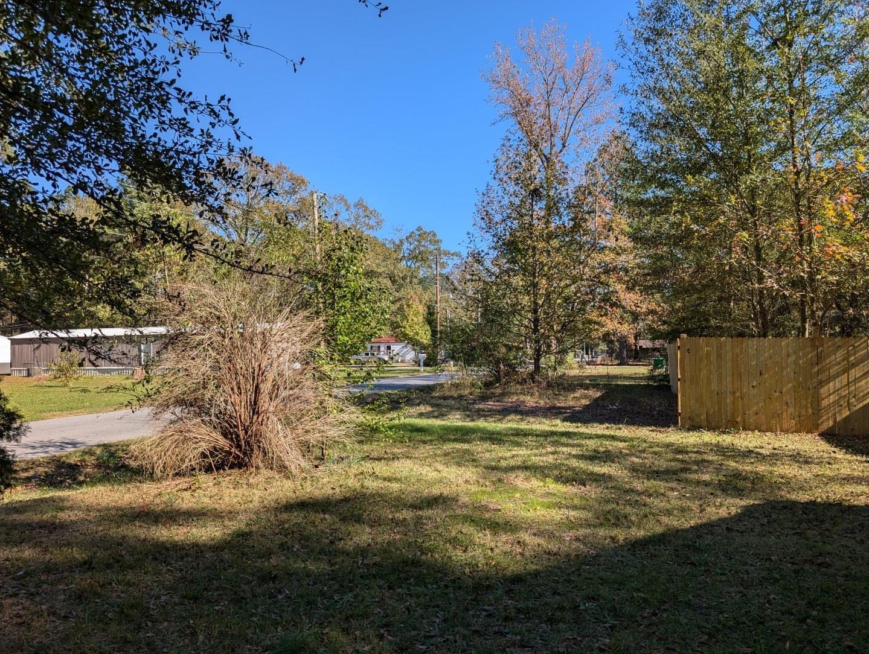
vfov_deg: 55.0
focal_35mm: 25
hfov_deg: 69.3
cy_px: 332
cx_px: 444
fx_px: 629
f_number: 1.68
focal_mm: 6.9
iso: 21
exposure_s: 1/749
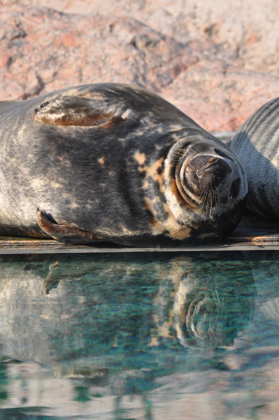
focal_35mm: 419
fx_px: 4883
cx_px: 119
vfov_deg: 4.9
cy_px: 157
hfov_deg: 3.3
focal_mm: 210
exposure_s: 1/640
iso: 200
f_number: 6.3
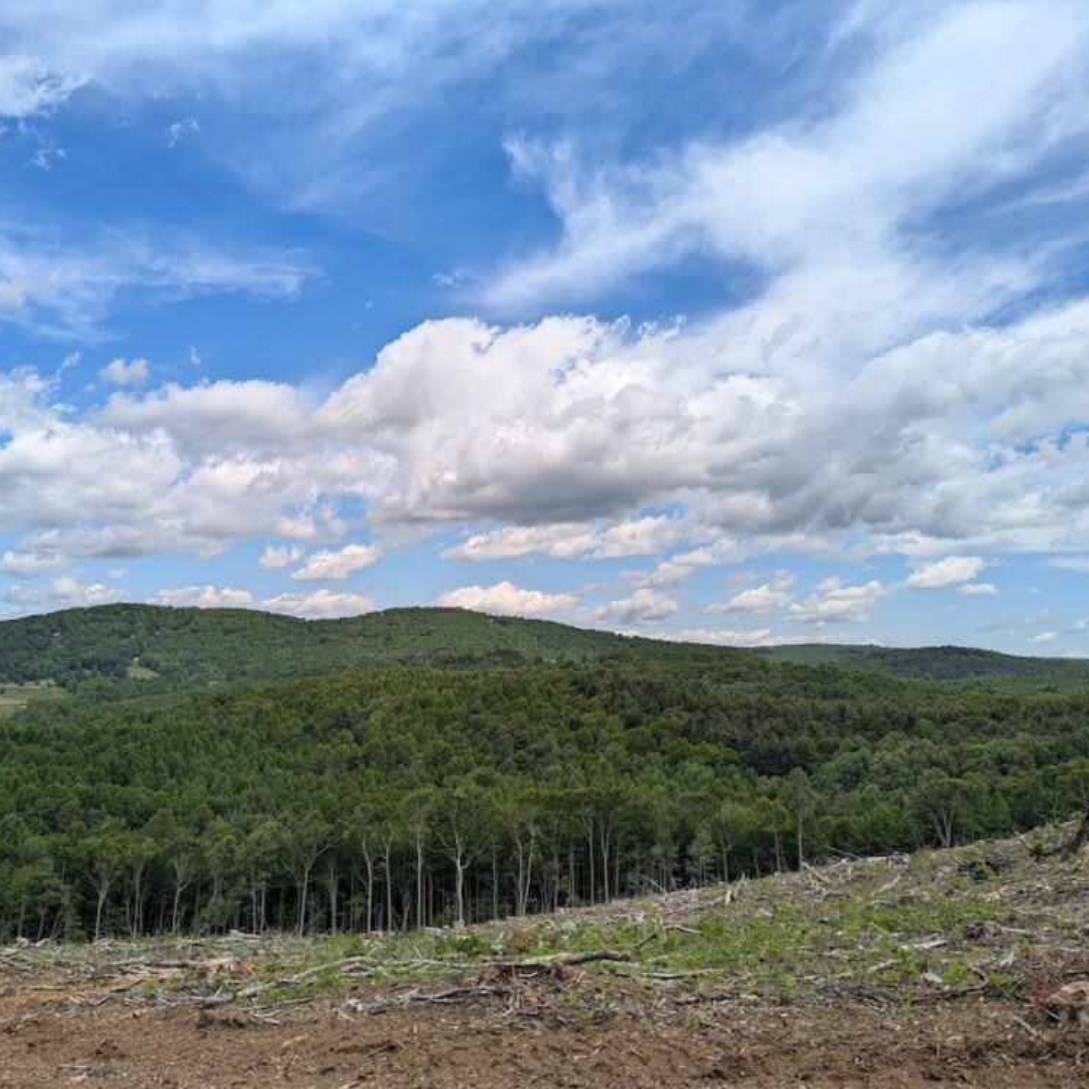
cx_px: 502
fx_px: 1032
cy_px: 557
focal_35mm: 29
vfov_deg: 55.6
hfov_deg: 55.6
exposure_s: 1/2632
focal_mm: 6.81
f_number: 1.85
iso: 51
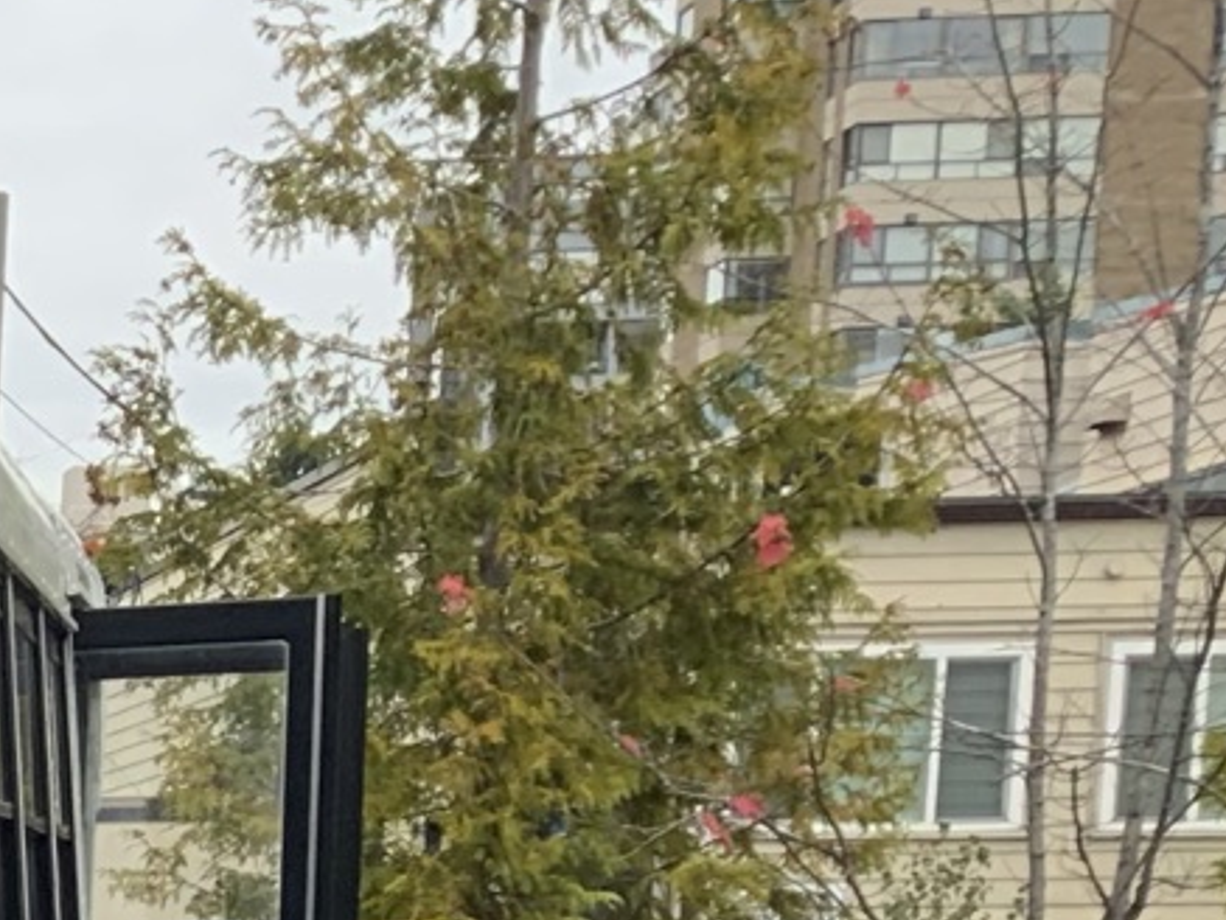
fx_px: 4818
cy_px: 1798
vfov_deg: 10.1
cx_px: -1588
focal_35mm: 136
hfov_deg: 12.0
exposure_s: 1/122
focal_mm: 3
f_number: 1.8
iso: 25
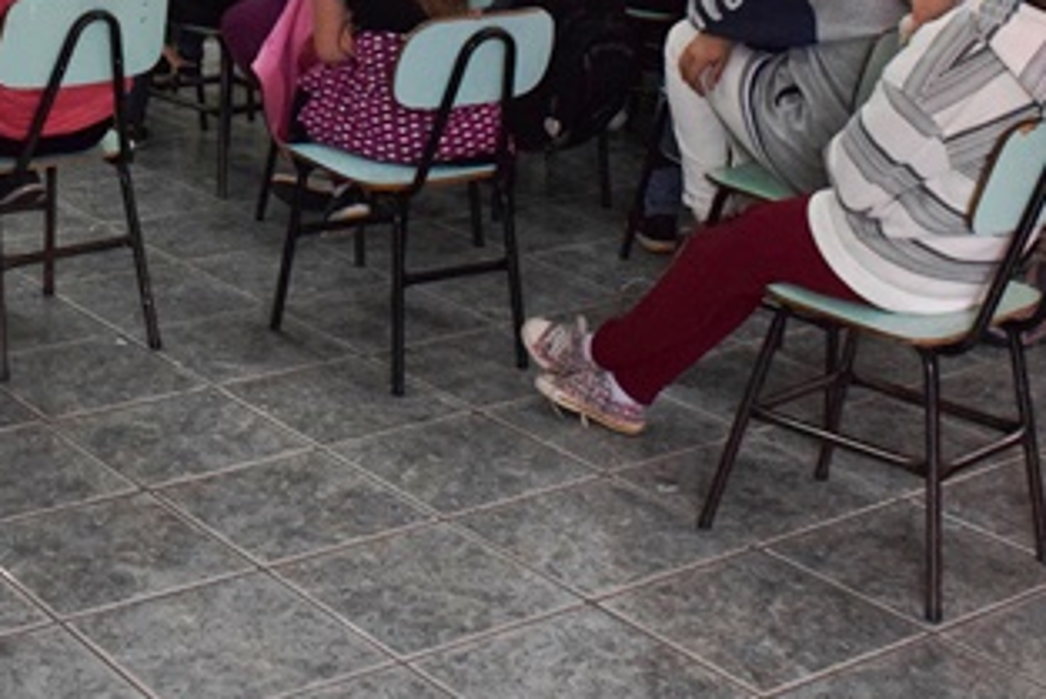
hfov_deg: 28.7
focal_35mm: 69
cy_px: -48
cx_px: 241
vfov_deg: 19.0
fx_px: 2006
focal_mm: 18
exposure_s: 1/125
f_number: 8
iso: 3200
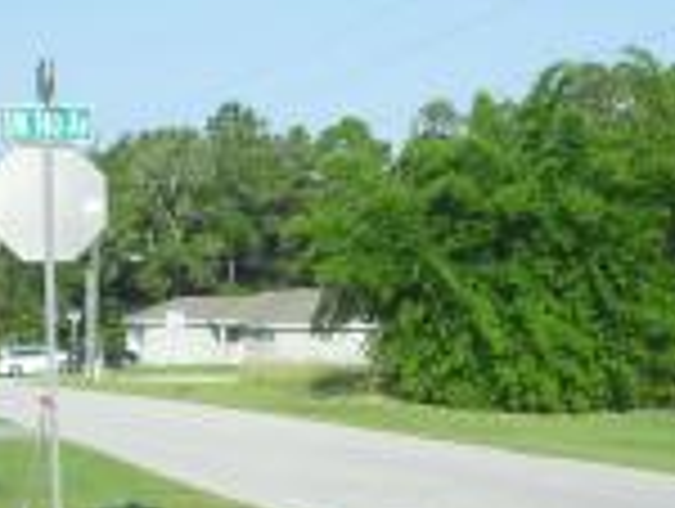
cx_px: 526
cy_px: 454
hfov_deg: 19.2
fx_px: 1973
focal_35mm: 101
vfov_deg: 14.5
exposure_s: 1/200
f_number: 8
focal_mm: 6.2
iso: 100
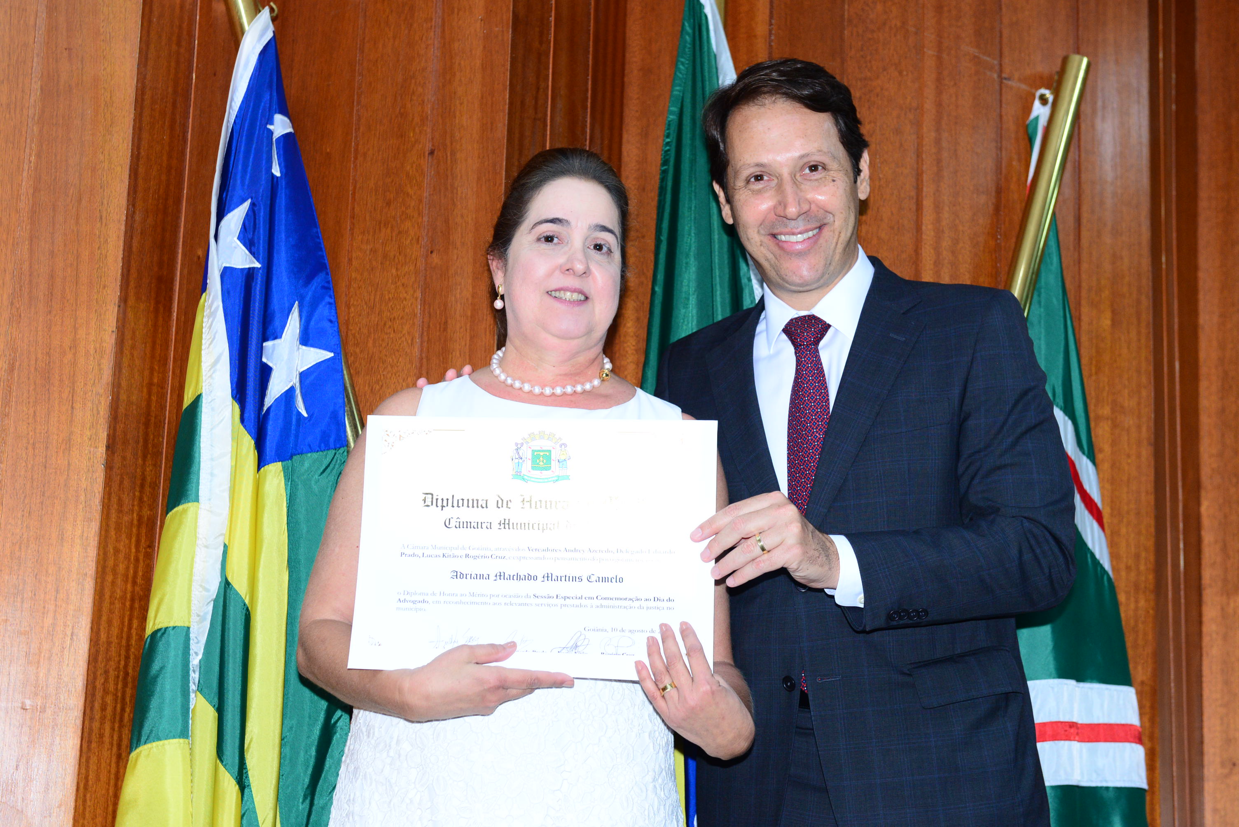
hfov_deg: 30.5
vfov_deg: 20.6
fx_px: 2272
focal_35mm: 66
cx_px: 620
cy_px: 414
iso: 2000
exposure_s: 1/125
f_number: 5.6
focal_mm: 66
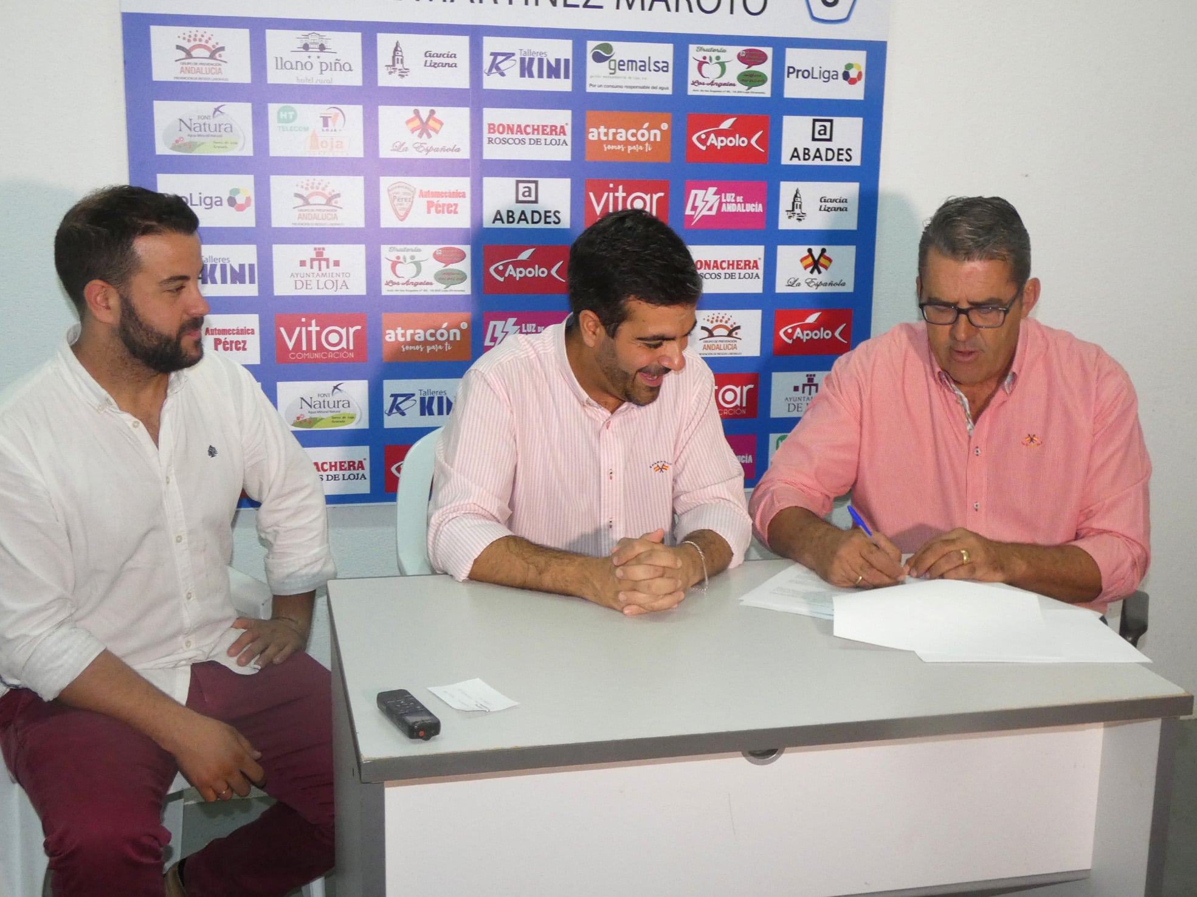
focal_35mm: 41
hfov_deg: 45.8
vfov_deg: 35.1
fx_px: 1417
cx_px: 598
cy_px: 448
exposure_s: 1/60
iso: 500
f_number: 3.6
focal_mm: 7.3
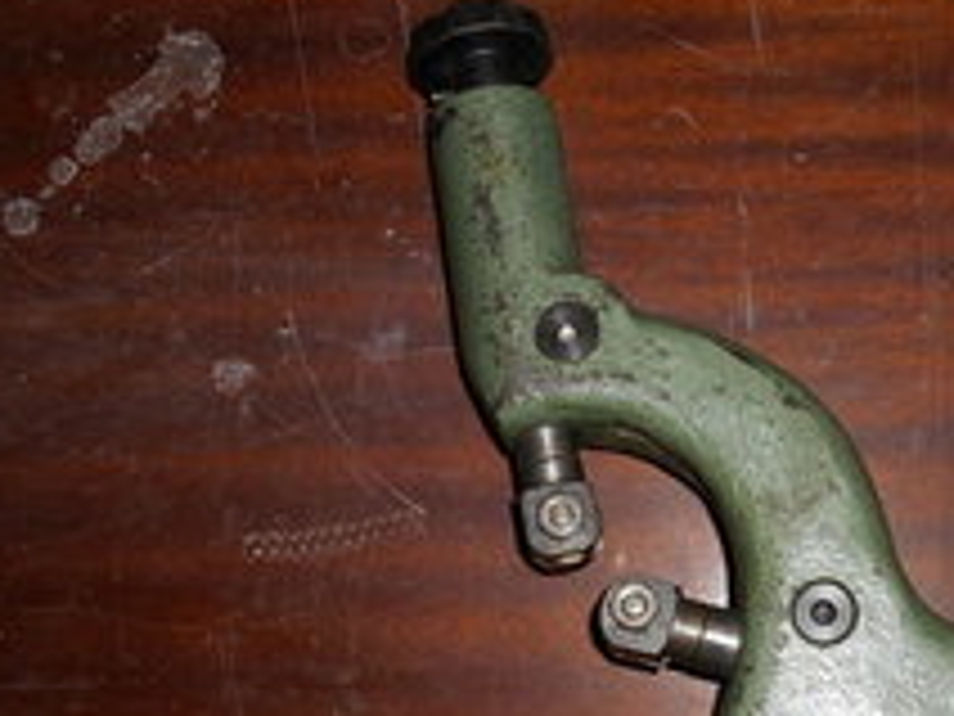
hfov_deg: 38.5
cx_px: 639
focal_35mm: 49
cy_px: 608
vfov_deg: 28.8
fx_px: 1350
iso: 80
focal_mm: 4.6
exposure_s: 1/25
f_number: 3.2
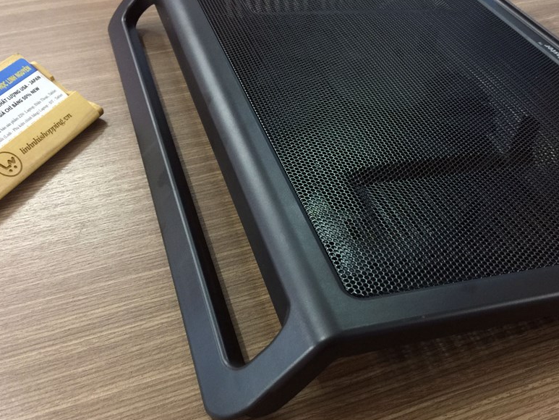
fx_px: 485
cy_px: 214
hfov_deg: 59.9
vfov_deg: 46.8
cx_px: 273
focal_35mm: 30
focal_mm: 4.15
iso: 100
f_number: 2.2
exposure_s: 1/10
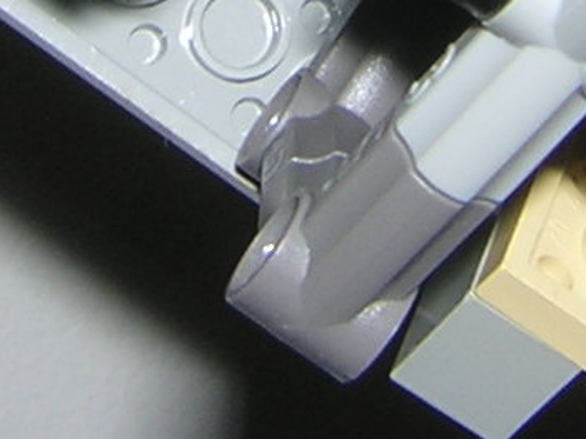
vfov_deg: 8.6
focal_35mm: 164
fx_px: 2775
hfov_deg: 12.0
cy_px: -427
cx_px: 372
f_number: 5.2
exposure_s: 1/60.1
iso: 100
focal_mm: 4.7
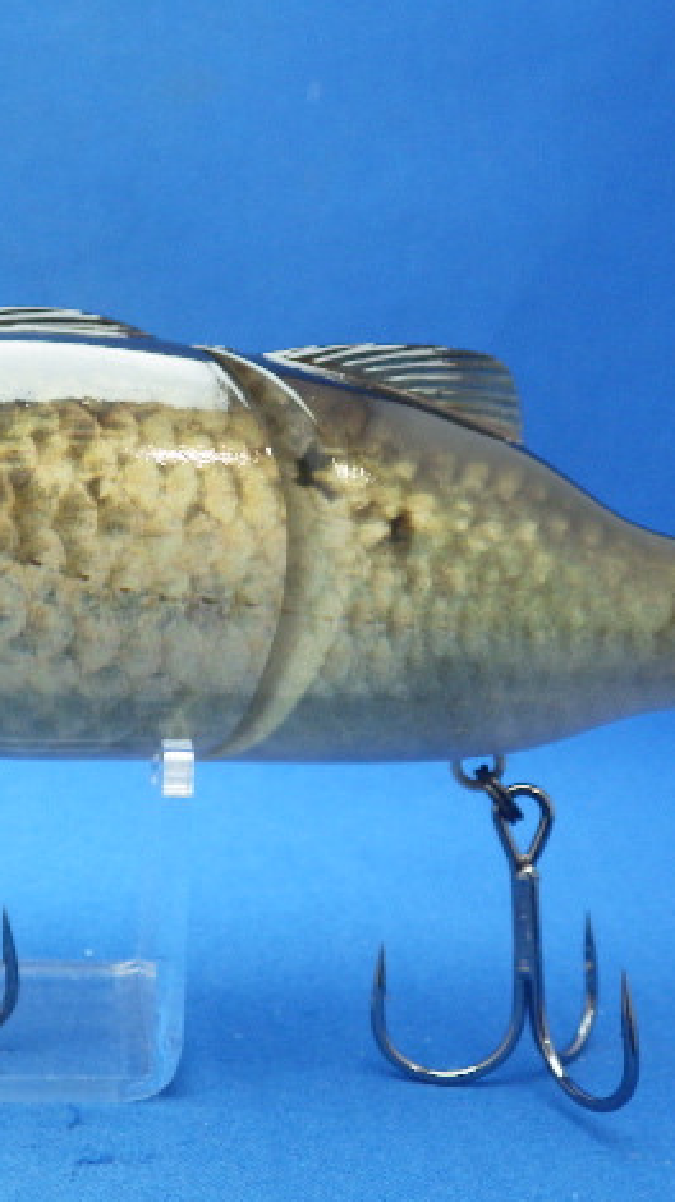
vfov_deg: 44.6
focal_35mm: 46
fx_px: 1465
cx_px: 100
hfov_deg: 25.3
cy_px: 611
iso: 400
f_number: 2.3
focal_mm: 5.5
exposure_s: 1/45
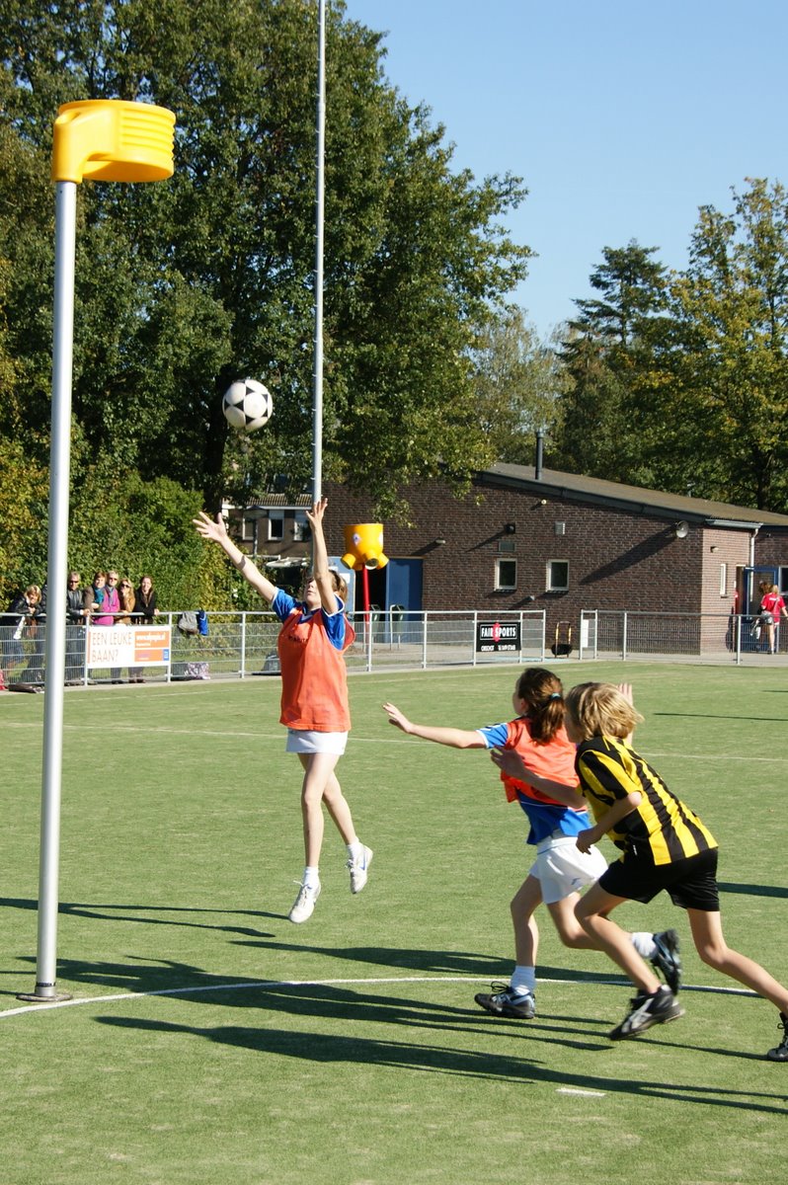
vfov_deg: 37.9
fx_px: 1727
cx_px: 394
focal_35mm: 52
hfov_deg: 25.7
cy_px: 592
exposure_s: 1/400
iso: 100
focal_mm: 35
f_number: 5.6
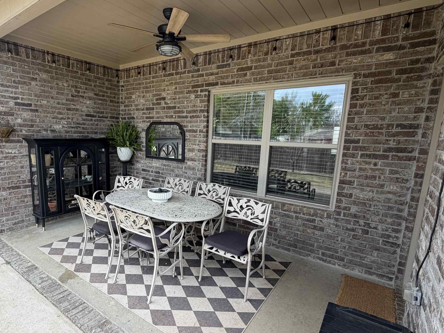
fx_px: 257
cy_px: 176
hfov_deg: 81.0
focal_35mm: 20
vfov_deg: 65.9
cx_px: 182
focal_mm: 2.22
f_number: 2.2
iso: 40
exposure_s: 1/223
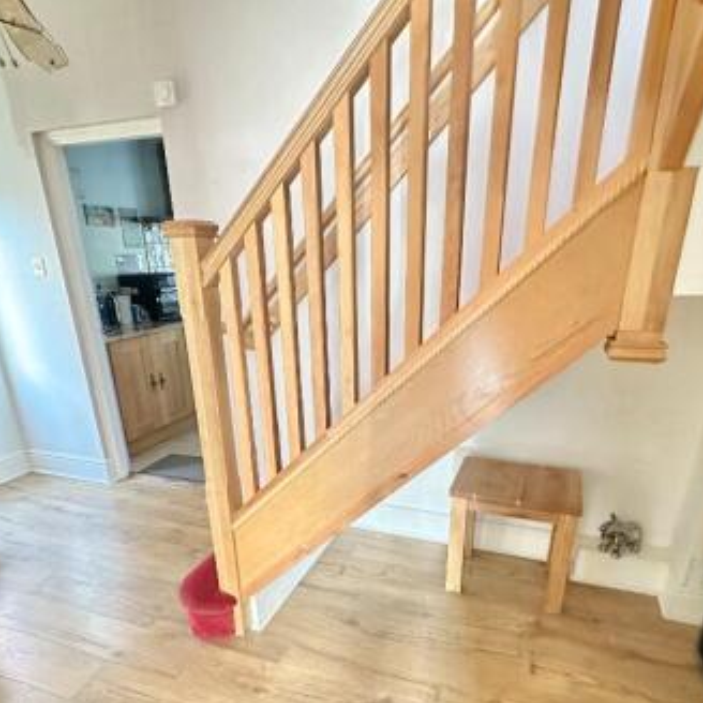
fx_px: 505
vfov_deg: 67.9
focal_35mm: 22
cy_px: 464
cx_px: 350
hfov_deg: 69.6
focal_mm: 2.22
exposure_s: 1/56
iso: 1250
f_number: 2.2
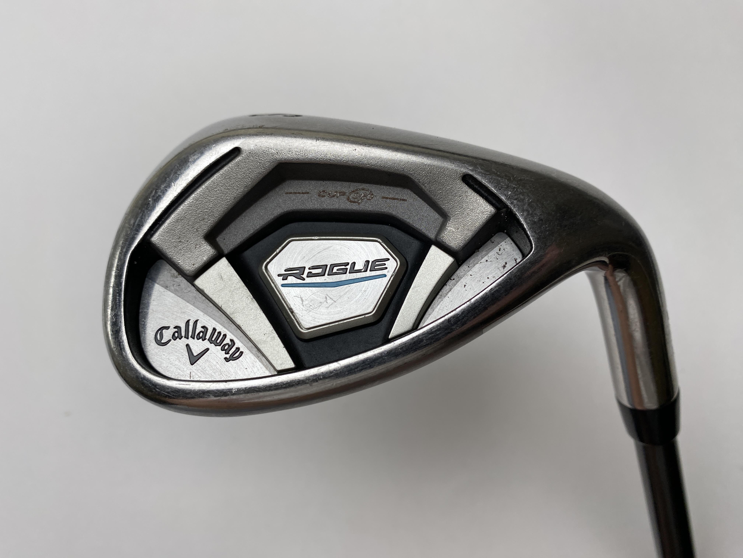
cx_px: 372
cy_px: 279
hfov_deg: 67.3
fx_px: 558
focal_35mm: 26
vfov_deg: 53.1
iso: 32
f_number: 1.8
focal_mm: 4.25
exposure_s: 1/506
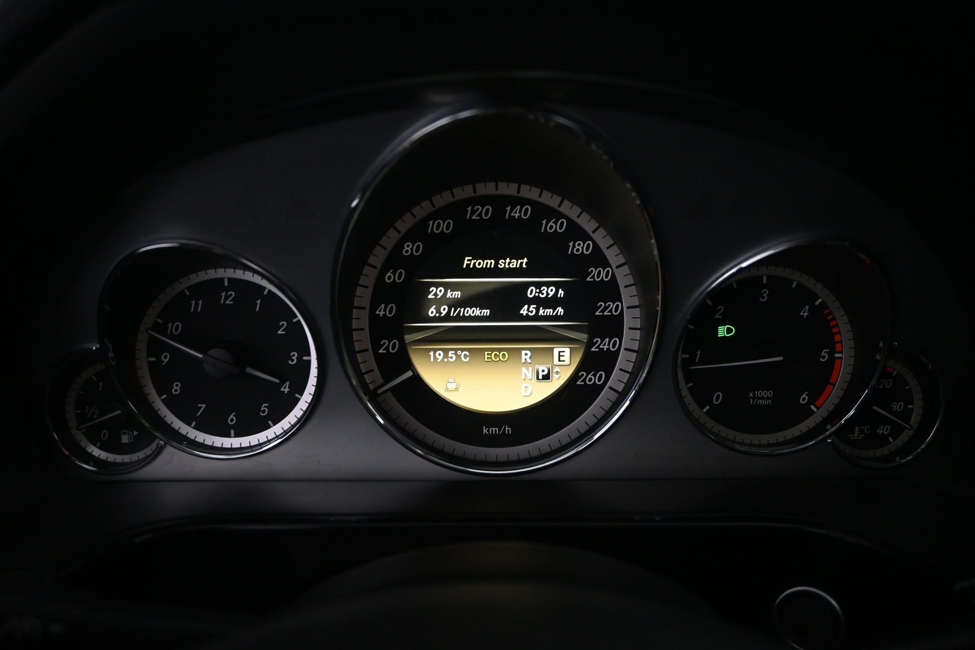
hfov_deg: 63.2
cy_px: 325
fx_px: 792
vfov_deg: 44.6
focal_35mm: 29
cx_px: 488
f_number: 3.8
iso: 1600
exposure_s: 1/25
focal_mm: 19.5
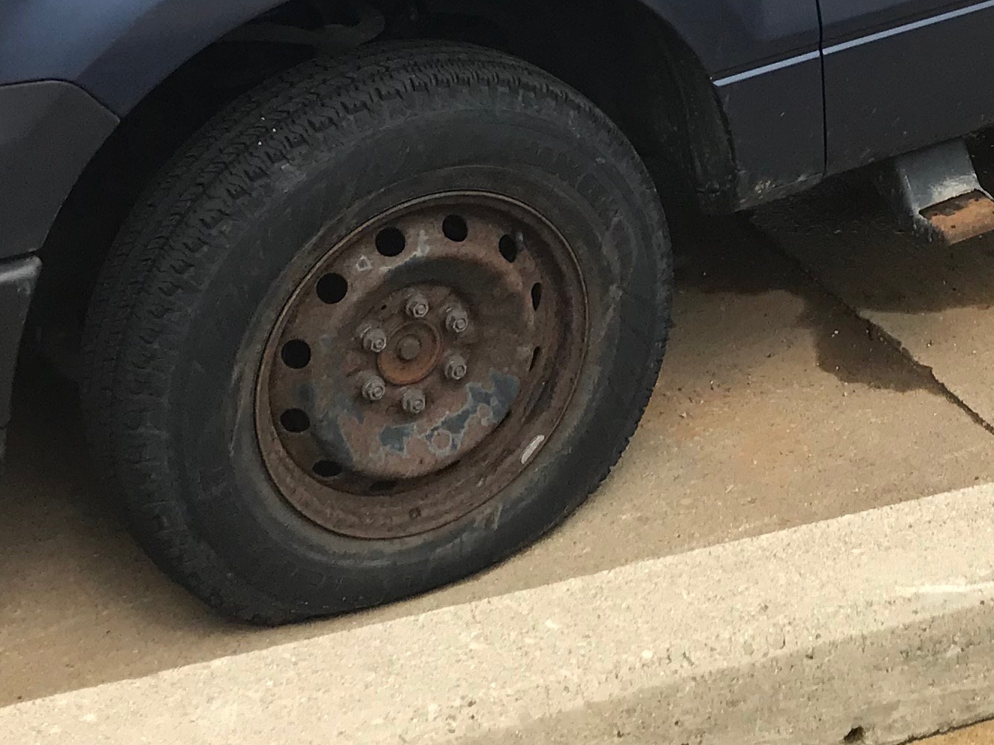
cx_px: 993
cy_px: -228
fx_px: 2441
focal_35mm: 85
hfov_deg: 22.2
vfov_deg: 16.4
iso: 20
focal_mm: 3.99
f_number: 1.8
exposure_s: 1/1773
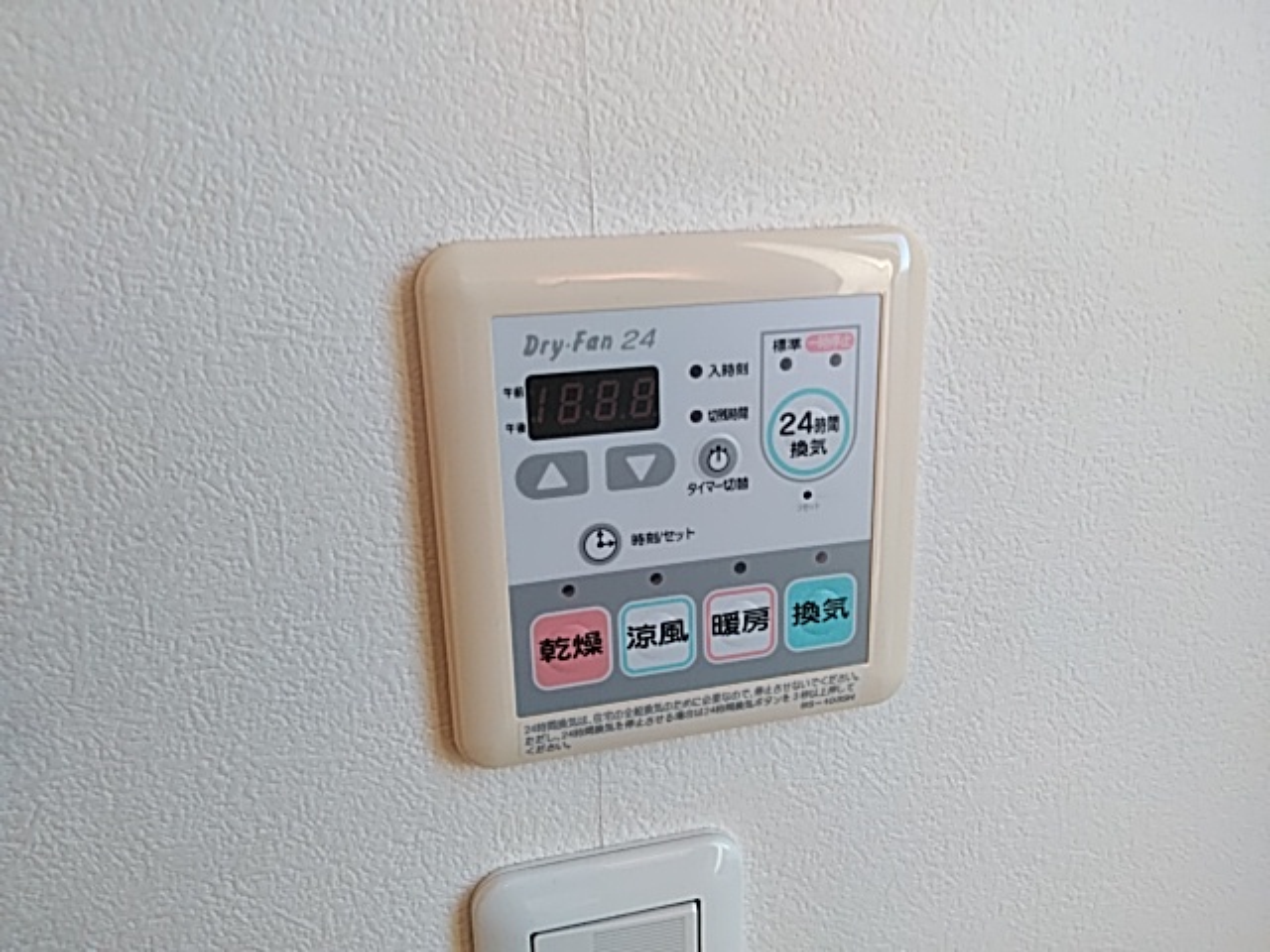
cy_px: 476
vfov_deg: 51.4
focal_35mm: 27
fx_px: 991
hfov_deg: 65.3
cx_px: 635
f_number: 2.2
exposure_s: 1/33.3
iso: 133
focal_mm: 3.46
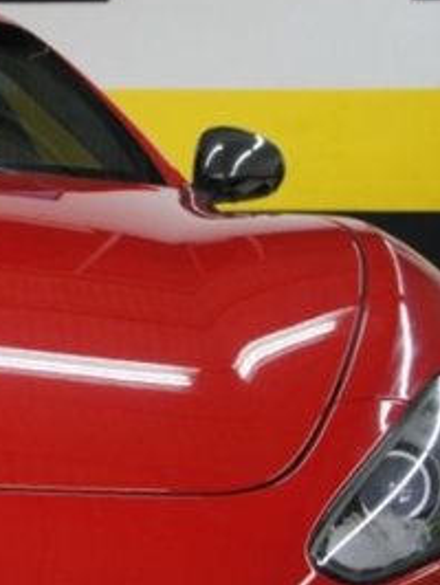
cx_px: -297
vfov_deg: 19.4
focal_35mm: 99
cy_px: 516
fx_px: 1683
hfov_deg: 13.6
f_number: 4
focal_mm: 23
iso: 320
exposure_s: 1/40
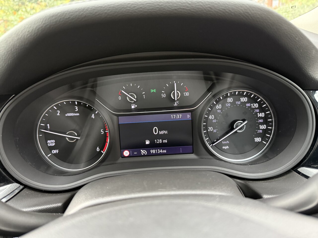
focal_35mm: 24
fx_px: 220
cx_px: 159
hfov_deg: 71.6
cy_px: 119
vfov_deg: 56.8
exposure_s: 1/35
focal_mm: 6.76
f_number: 1.78
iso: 800
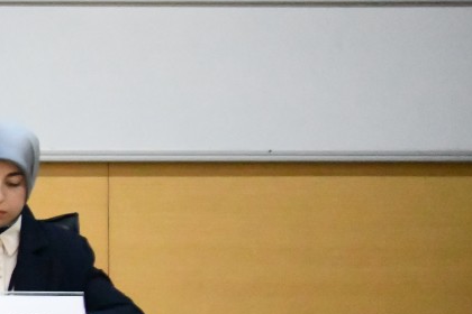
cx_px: -403
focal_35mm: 131
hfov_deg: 13.8
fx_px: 1717
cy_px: 28
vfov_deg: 10.4
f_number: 2.8
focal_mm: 34
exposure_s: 1/500
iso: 20000
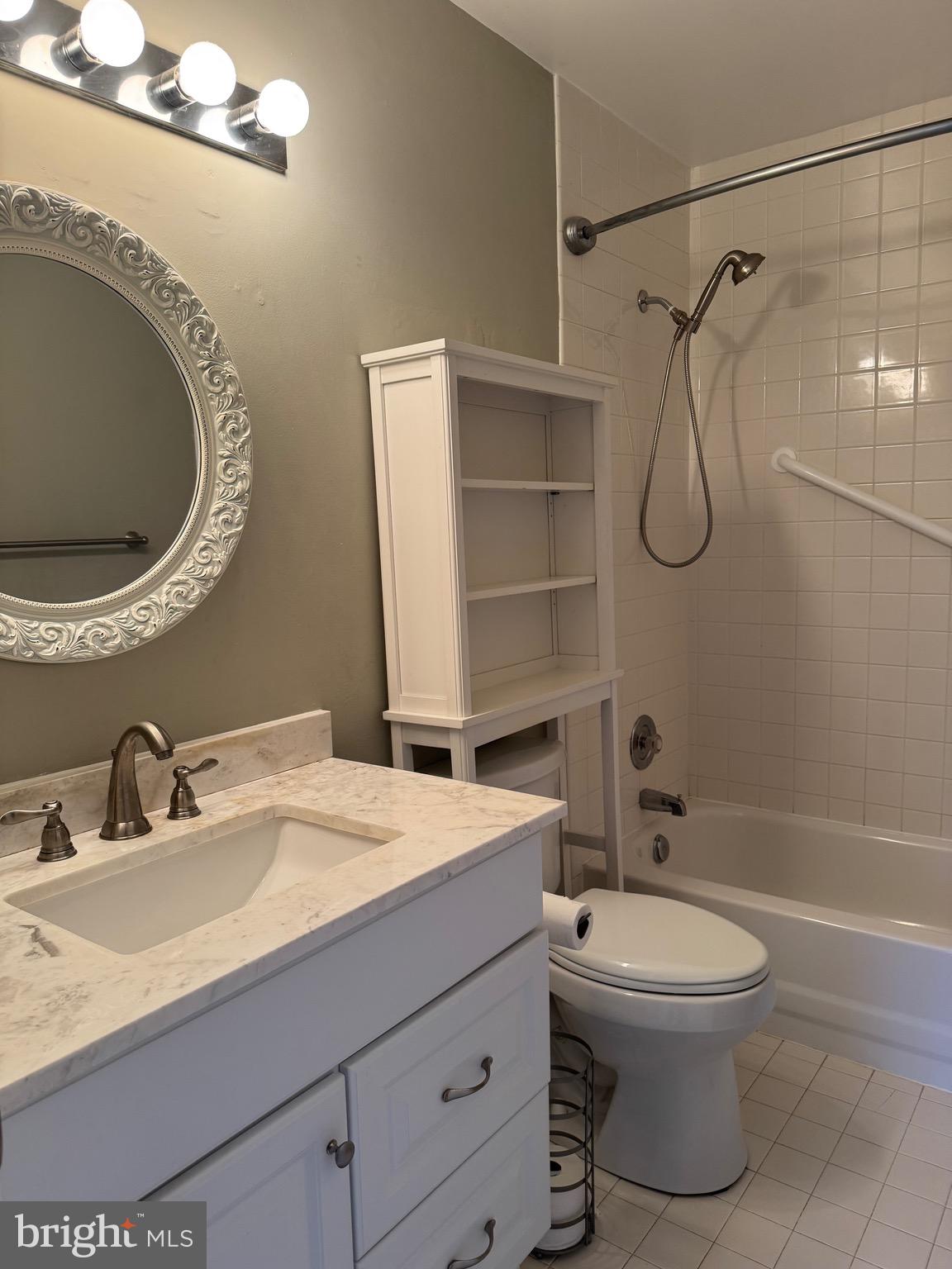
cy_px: 634
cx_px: 476
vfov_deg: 71.6
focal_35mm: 24
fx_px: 880
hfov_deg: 56.8
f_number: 1.78
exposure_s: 1/120
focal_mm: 6.76
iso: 200
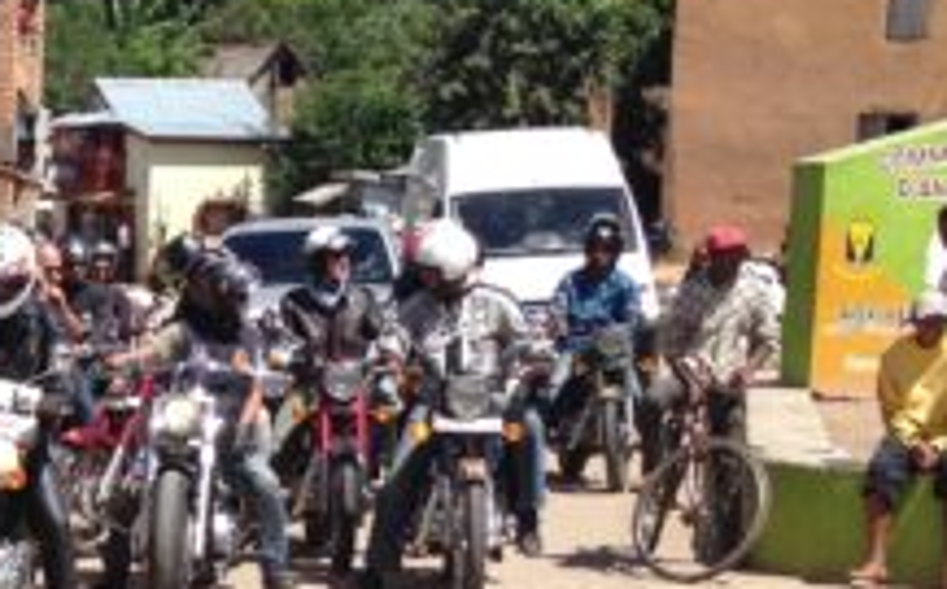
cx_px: -57
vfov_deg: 10.4
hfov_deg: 16.4
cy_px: 633
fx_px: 3196
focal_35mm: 124
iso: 50
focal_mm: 4.12
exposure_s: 1/1466
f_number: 2.4
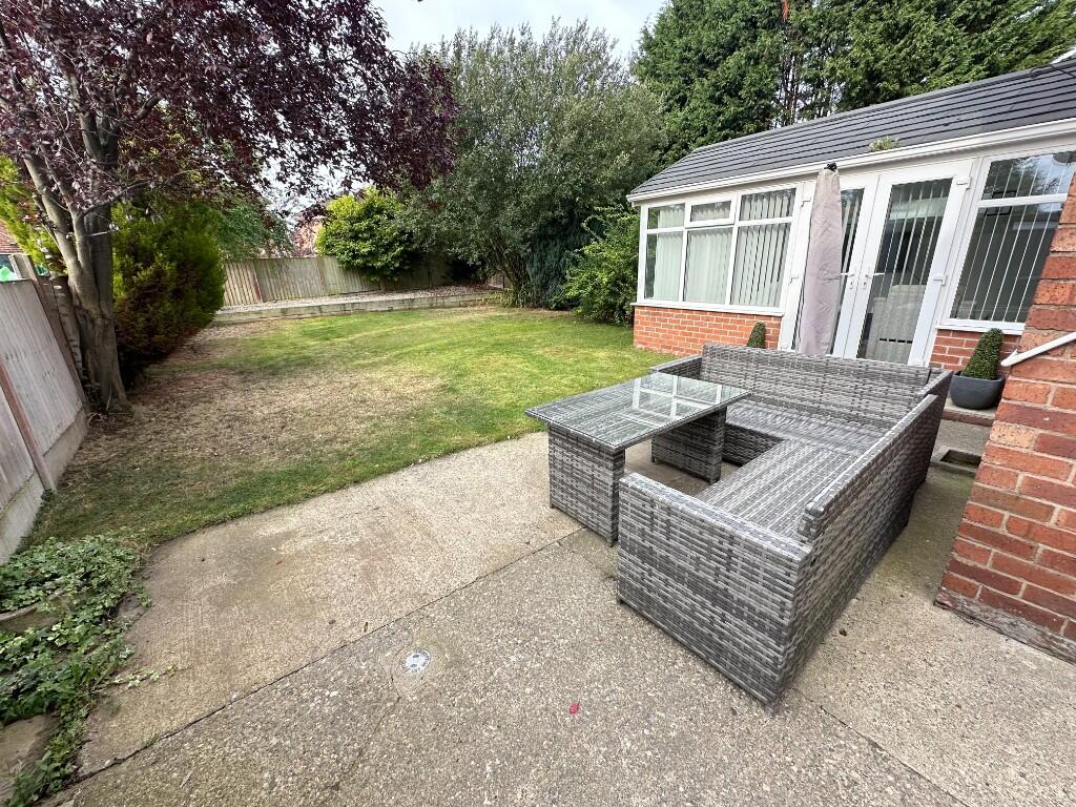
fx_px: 435
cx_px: 538
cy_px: 404
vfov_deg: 85.7
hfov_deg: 102.1
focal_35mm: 14
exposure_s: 1/249
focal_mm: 2.22
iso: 40
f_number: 2.2
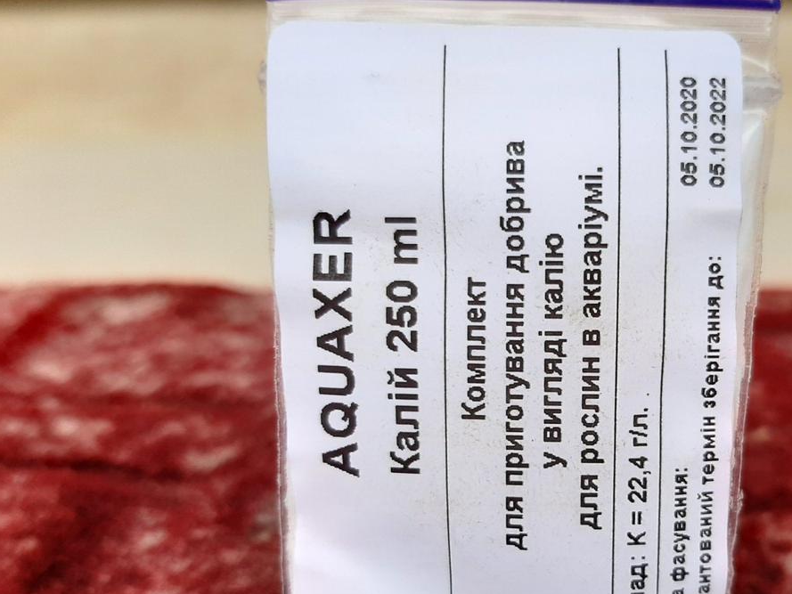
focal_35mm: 36
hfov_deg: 50.1
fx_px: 824
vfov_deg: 39.4
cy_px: 370
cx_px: 551
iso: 80
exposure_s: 1/250
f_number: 3
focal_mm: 4.5
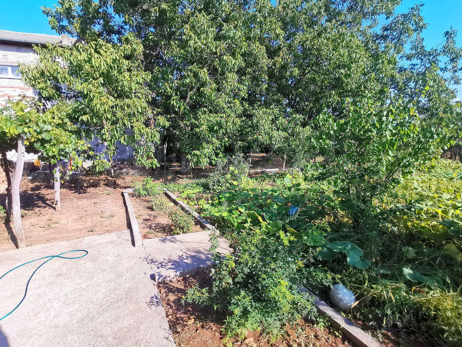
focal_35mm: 17
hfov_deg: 91.0
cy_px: 174
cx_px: 231
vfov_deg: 74.7
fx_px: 227
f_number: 2.2
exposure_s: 1/850
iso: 50
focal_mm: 2.23
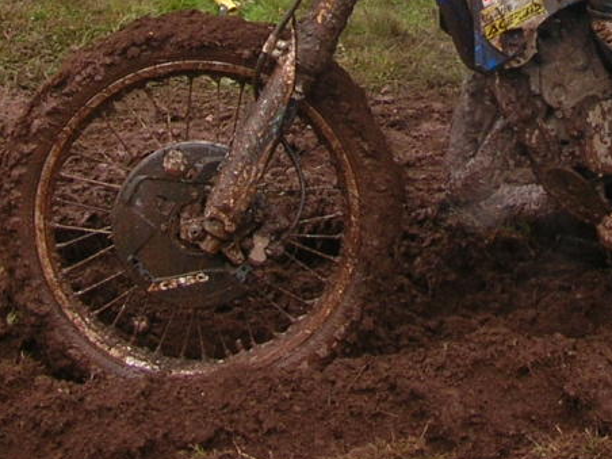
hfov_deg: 15.7
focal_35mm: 124
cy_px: -175
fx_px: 2192
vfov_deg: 11.6
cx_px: 582
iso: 50
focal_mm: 5.8
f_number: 2.8
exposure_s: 1/164
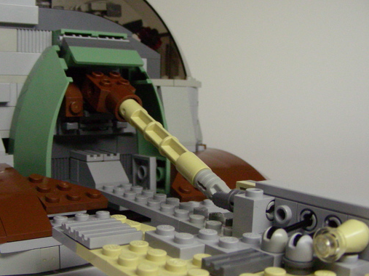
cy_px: 153
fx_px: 512
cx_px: 154
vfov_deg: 30.2
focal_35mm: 48
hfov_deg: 39.5
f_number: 3.5
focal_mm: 6.3
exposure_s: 1/115
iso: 400
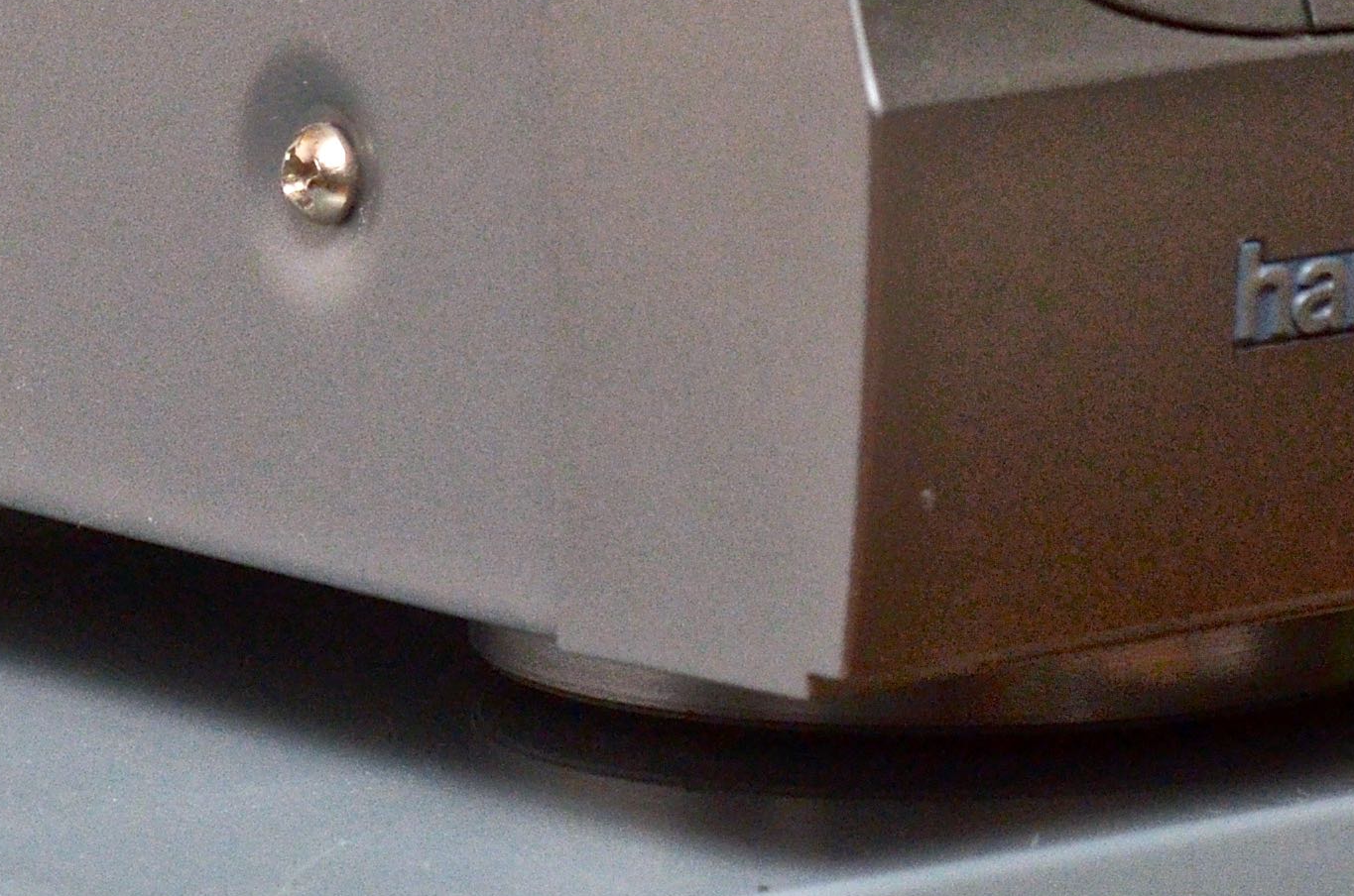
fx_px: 11177
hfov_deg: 6.9
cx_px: 24
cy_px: -346
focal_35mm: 298
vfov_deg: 4.6
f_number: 8
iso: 800
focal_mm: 55
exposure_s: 1/125
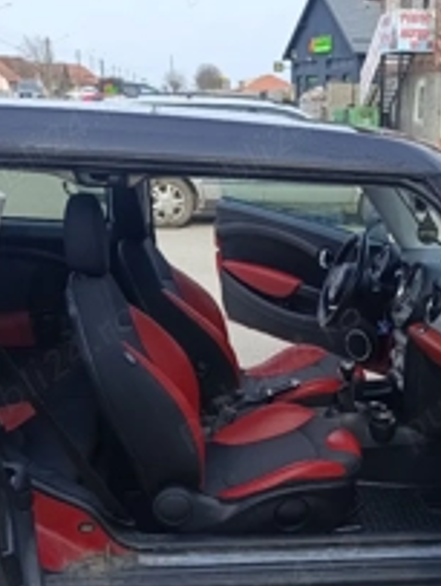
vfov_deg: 41.3
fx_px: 762
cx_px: 326
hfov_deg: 31.7
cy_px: 407
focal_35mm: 45
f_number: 1.6
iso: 50
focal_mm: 6.14
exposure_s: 1/164
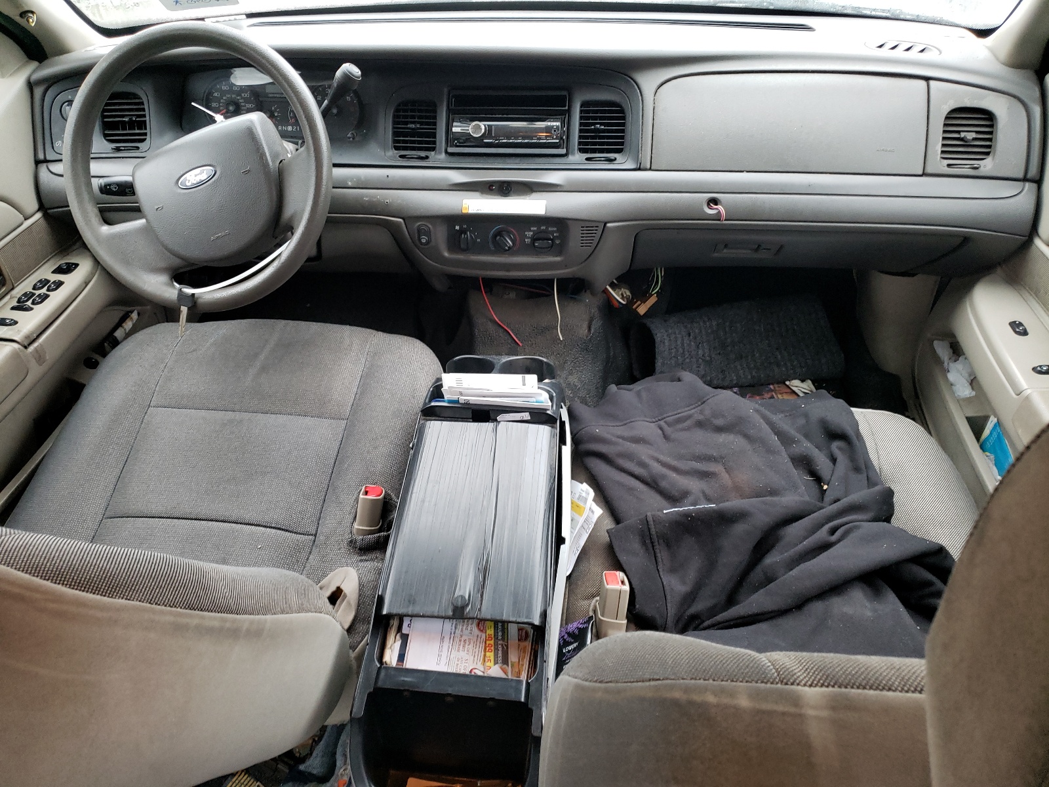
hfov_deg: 67.3
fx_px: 788
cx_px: 524
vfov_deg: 53.1
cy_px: 394
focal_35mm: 26
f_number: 1.5
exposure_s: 1/50
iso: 129
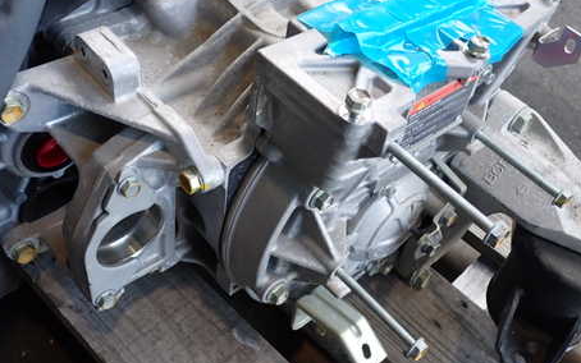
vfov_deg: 30.5
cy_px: 157
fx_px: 665
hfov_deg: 47.0
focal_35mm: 42
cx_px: 333
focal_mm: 5.4
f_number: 2.3
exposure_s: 1/125
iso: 200
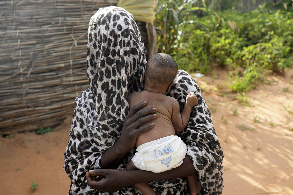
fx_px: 309
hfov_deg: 50.7
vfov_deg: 35.1
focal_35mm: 38
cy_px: 98
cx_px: 146
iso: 80
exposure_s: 1/200
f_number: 4.5
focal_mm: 38
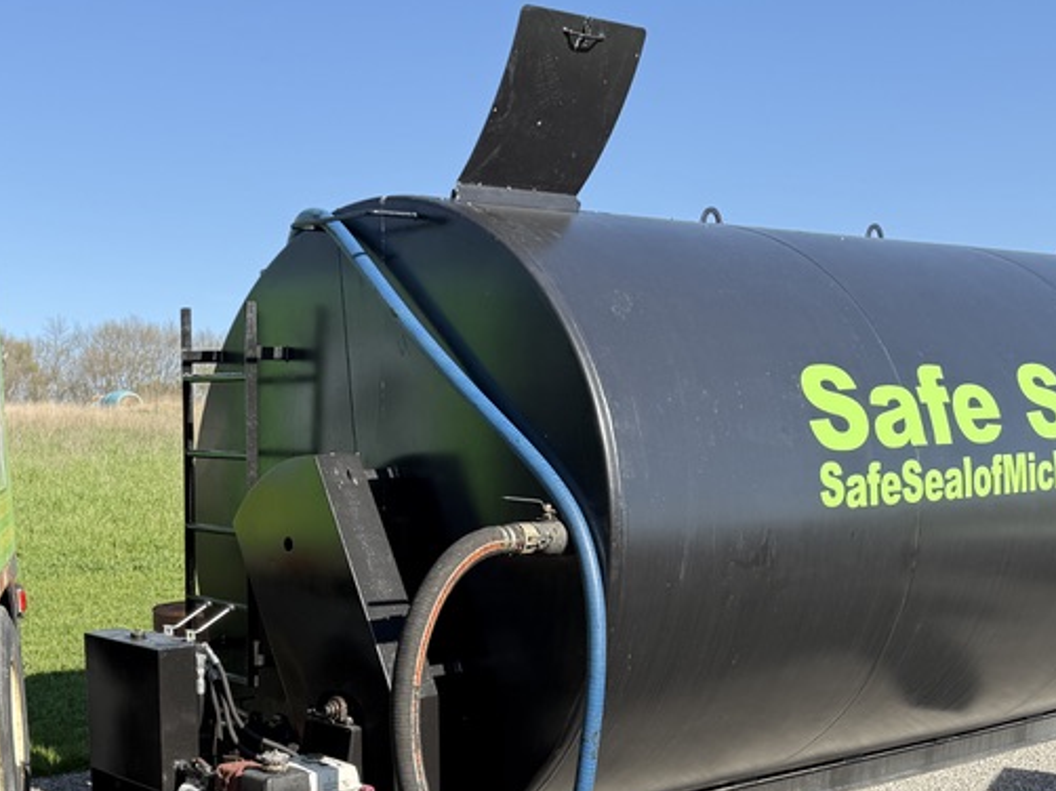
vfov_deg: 28.5
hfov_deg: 37.9
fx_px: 1494
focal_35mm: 49
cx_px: 261
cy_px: 713
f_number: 1.78
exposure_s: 1/2053
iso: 80
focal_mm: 6.76
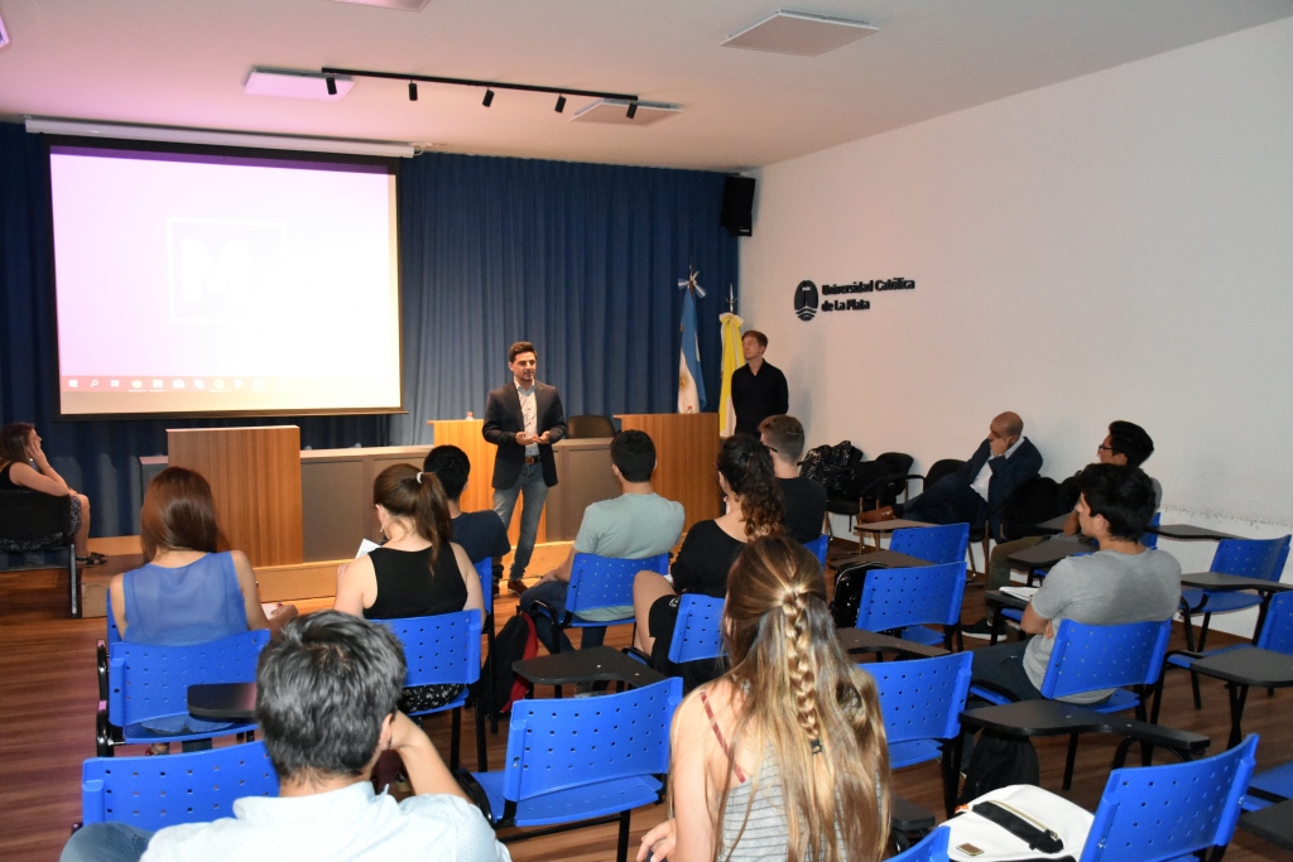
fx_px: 1185
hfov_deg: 57.2
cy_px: 431
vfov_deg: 40.0
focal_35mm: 33
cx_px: 646
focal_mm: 22
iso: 6400
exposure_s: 1/60
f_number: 3.5
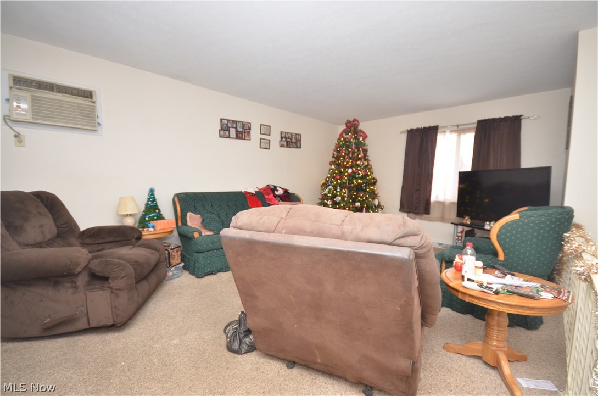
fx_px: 249
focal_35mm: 15
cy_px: 198
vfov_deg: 77.1
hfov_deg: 100.5
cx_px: 299
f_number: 4
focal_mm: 10
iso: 800
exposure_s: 1/60
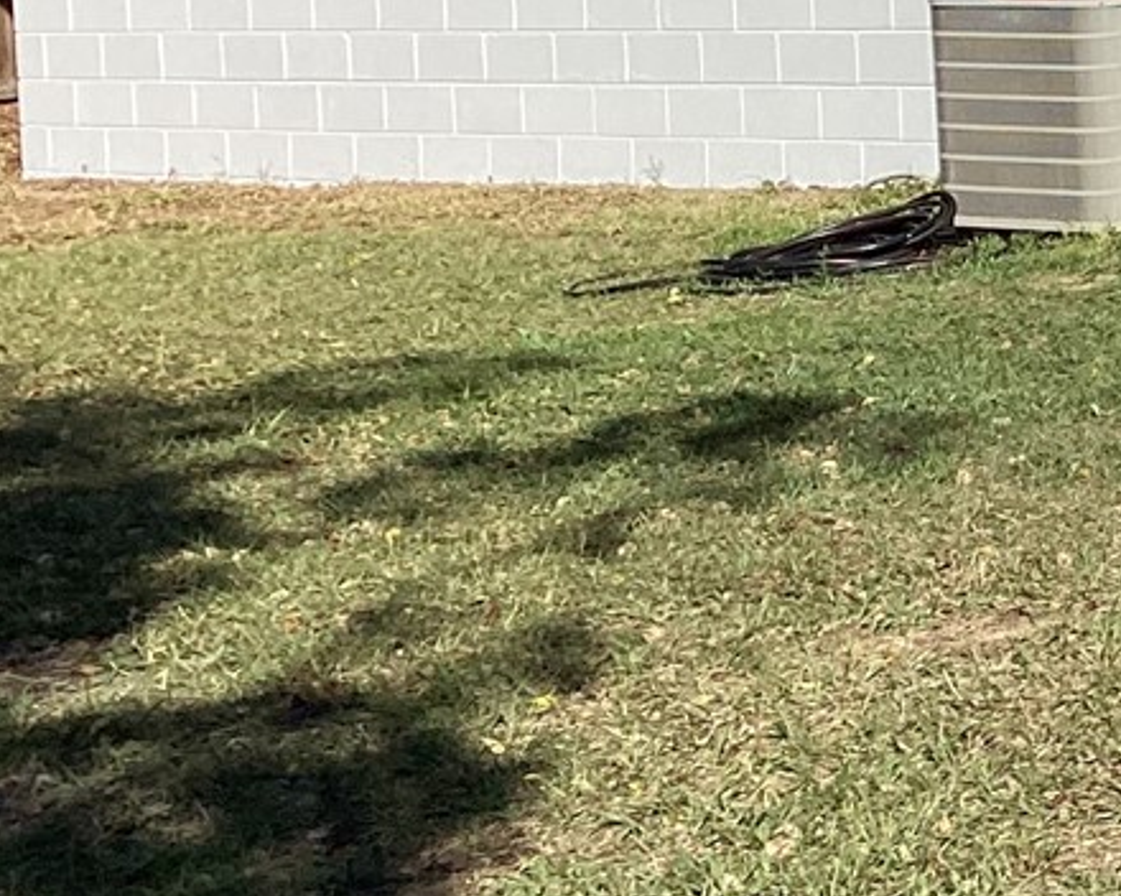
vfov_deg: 13.8
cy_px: -31
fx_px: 3649
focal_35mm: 110
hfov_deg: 15.8
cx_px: 1783
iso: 25
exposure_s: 1/2203
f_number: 2.4
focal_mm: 3.3
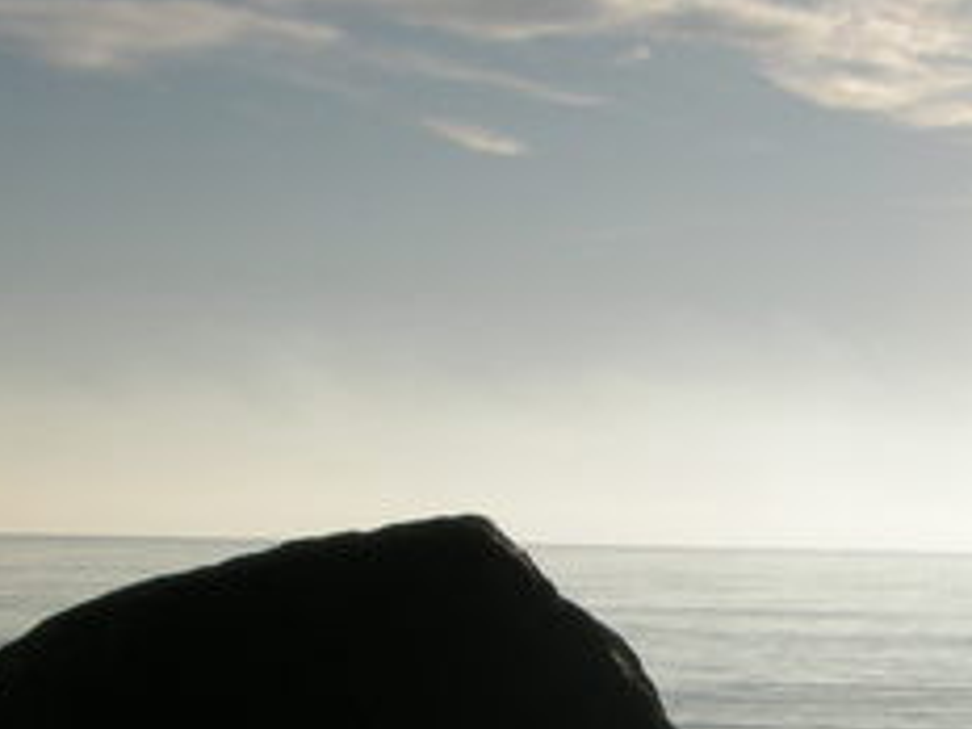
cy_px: 645
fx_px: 3482
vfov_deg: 11.9
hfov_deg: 15.5
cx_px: 1052
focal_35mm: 124
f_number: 7.6
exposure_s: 1/864
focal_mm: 7.5
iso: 64
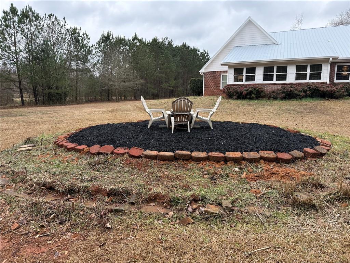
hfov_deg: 71.6
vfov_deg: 56.8
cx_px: 175
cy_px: 132
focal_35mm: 24
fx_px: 243
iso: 100
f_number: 1.78
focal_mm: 6.76
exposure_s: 1/955
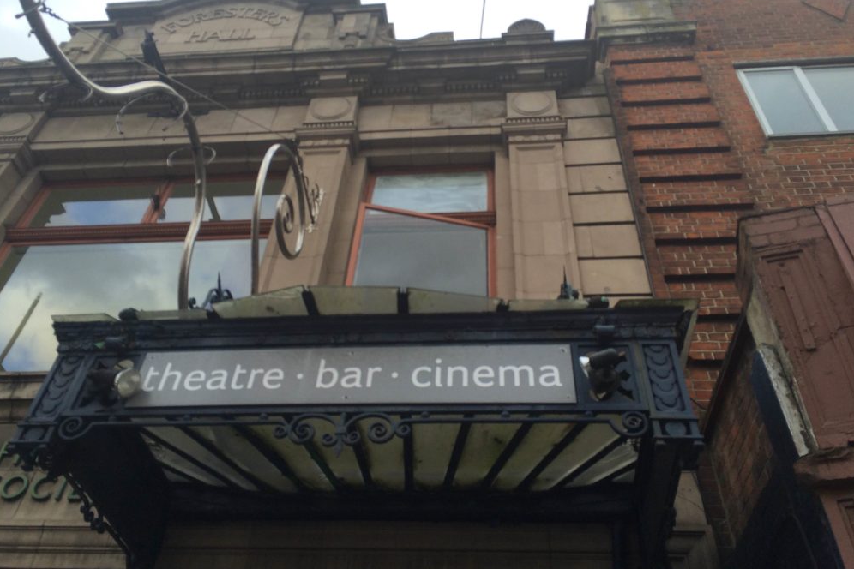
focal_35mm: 31
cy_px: 247
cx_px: 423
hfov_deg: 60.3
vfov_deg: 42.2
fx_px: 735
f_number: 2.2
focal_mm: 4.15
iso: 32
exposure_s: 1/217
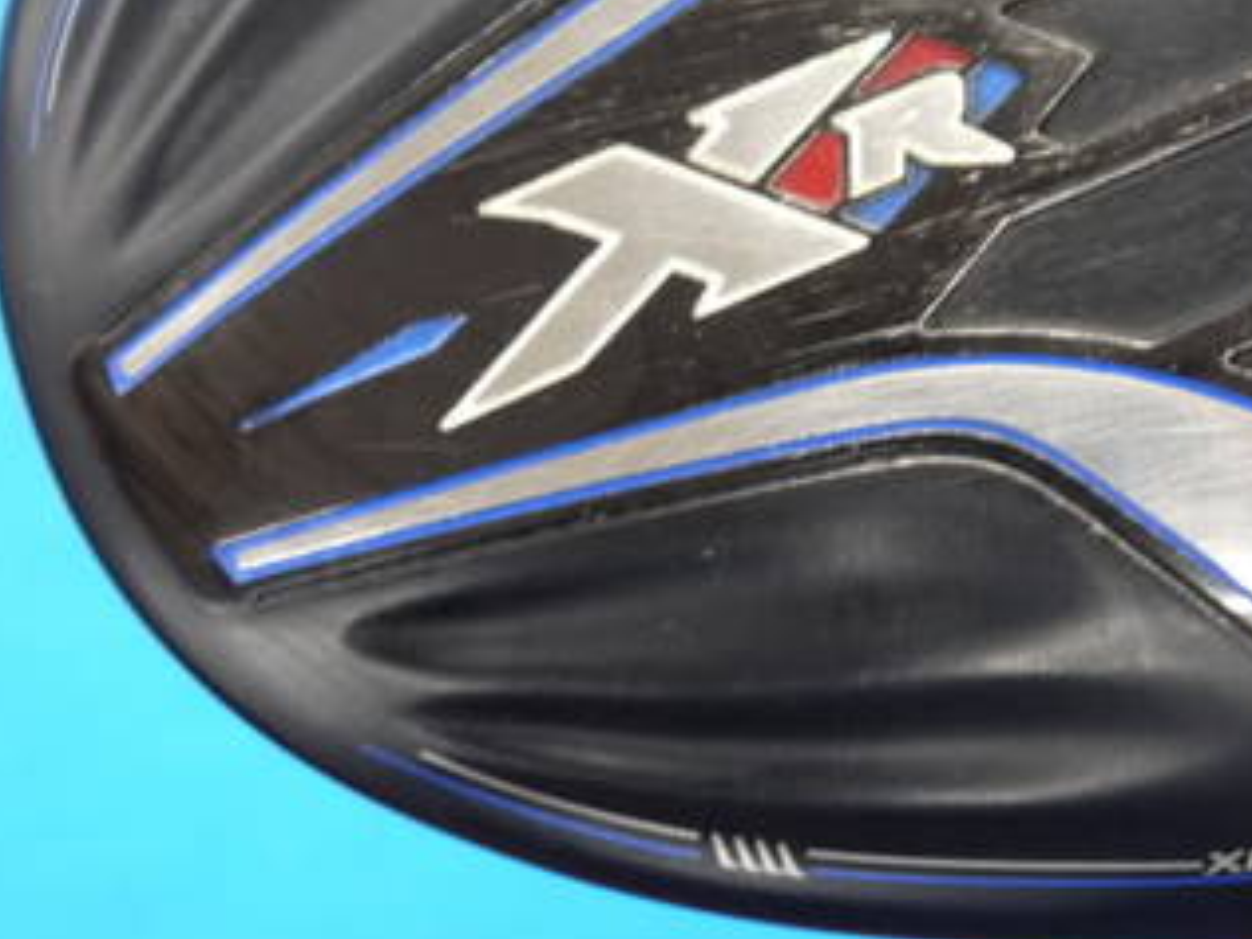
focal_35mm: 170
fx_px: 6149
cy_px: 143
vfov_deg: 8.7
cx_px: 923
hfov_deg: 11.6
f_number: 5.6
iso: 800
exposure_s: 1/50
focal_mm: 42
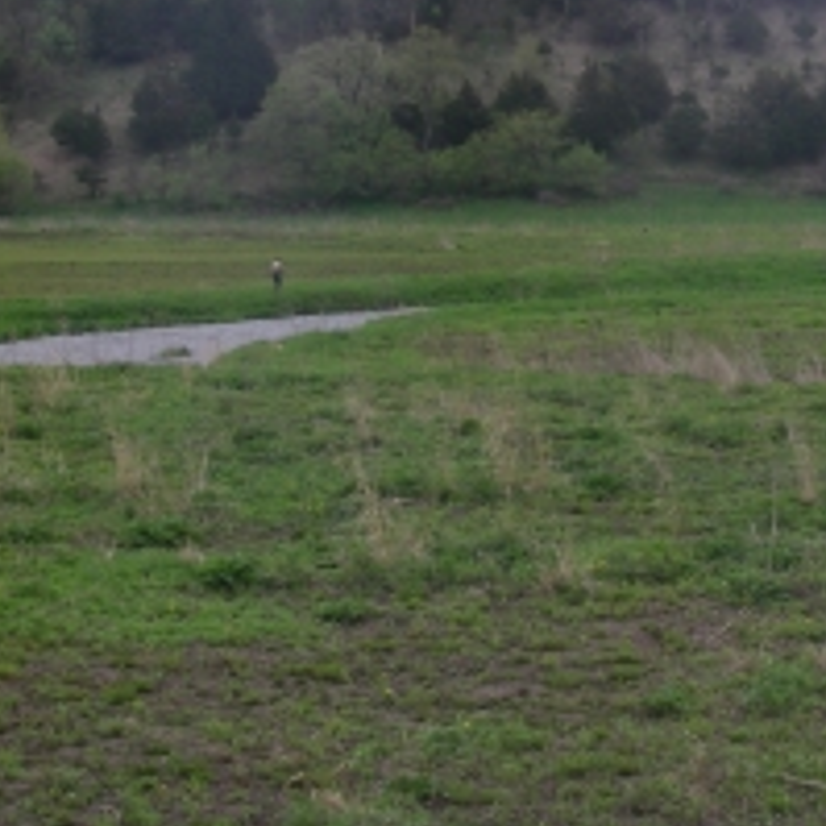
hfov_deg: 21.3
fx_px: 2187
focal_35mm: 81
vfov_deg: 21.0
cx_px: 531
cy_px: 116
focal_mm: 6.3
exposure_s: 1/125
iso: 64
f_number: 6.6
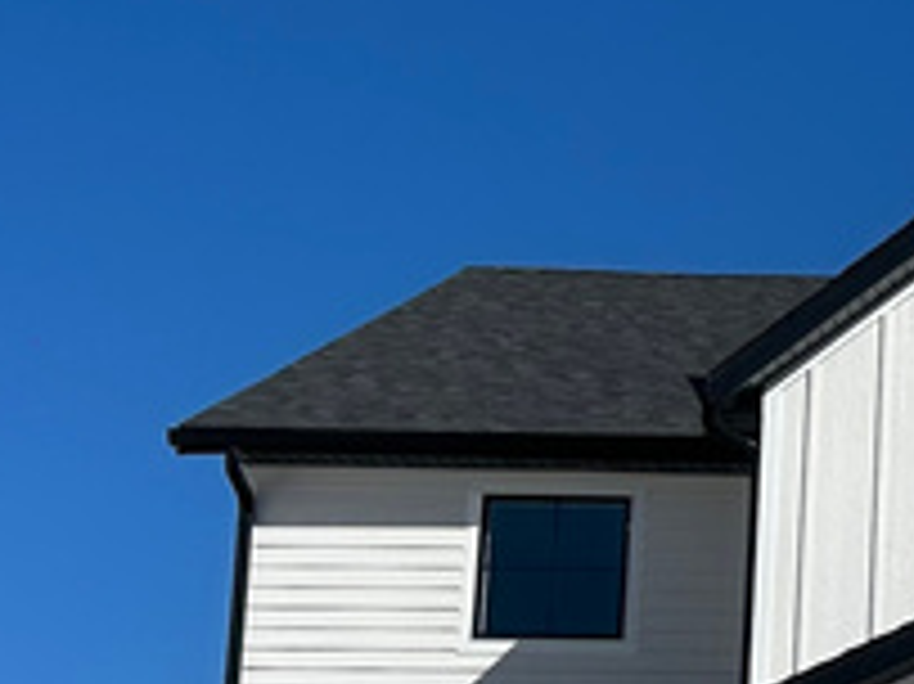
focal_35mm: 131
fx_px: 3457
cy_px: 652
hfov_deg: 14.1
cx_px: 1373
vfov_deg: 11.2
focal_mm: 5.7
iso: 50
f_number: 1.5
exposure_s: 1/9434
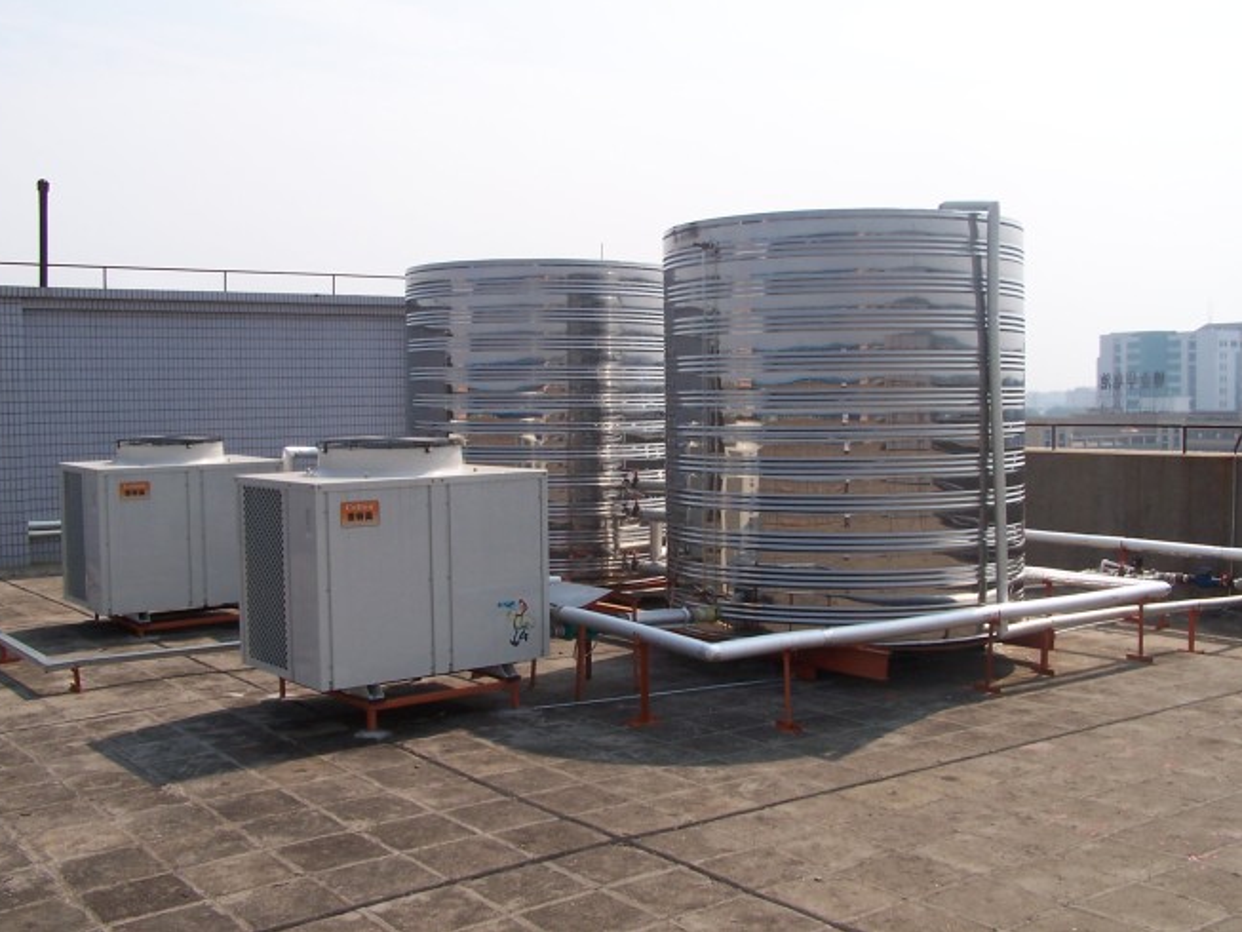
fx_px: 1400
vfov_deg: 36.8
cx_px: 609
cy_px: 456
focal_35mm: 39
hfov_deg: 47.9
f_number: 5.6
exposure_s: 1/350
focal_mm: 6.3
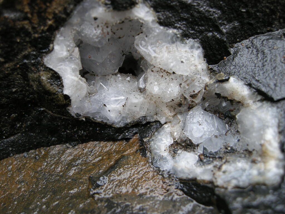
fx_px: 288
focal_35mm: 35
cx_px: 142
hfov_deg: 52.6
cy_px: 107
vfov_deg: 40.7
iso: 100
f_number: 3
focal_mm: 7.5
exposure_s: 1/70.2
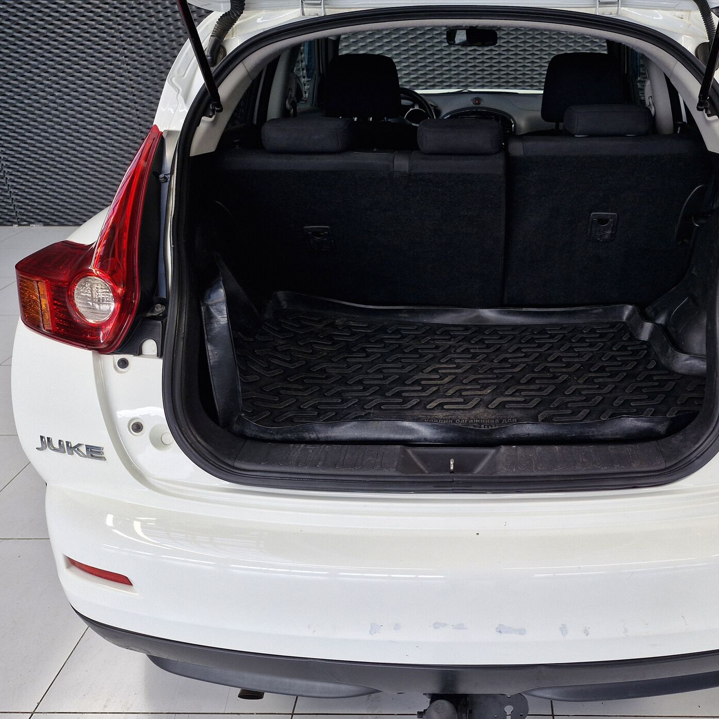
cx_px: 475
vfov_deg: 57.3
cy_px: 371
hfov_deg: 56.2
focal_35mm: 28
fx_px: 658
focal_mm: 5.54
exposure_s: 1/180
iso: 50
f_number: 1.8
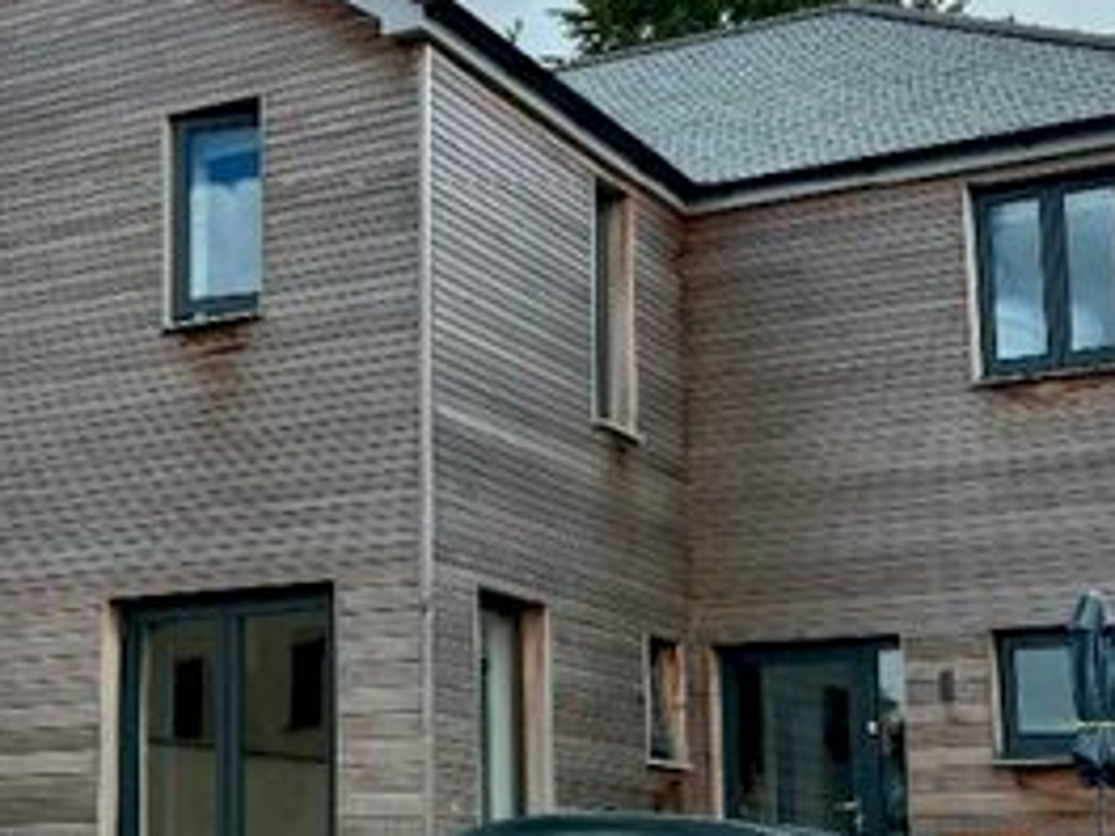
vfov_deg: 21.2
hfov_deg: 27.7
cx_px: 241
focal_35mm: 69
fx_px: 2223
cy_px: 543
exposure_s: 1/2513
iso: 50
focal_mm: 5.1
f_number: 1.6
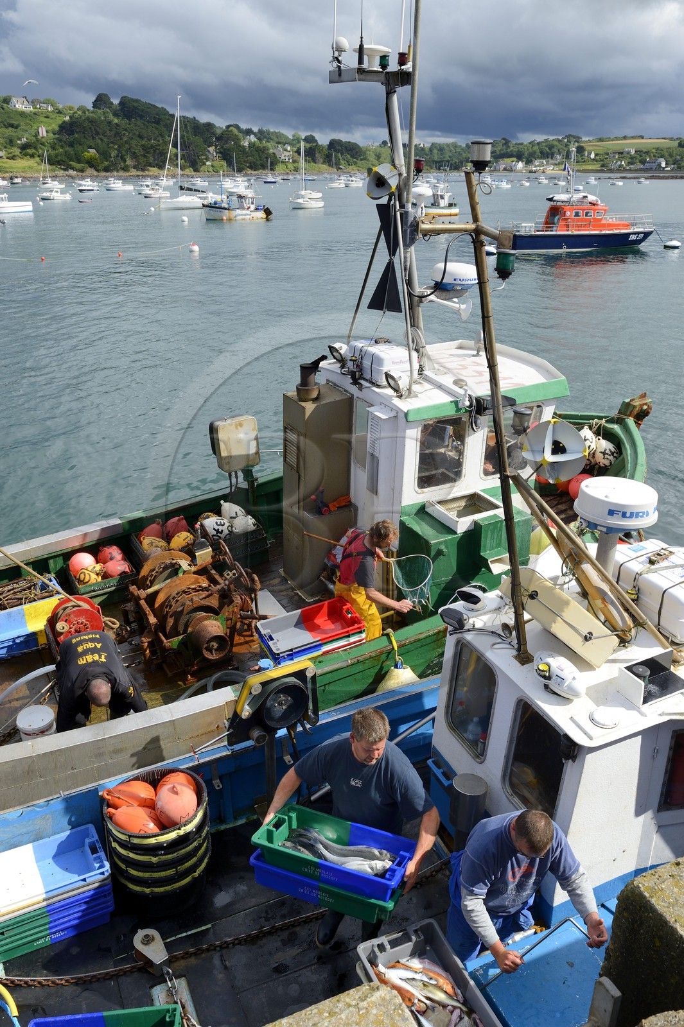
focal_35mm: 29
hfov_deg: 44.9
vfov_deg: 63.7
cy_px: 514
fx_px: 827
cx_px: 342
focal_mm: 29
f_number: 11
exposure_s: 1/200
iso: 200
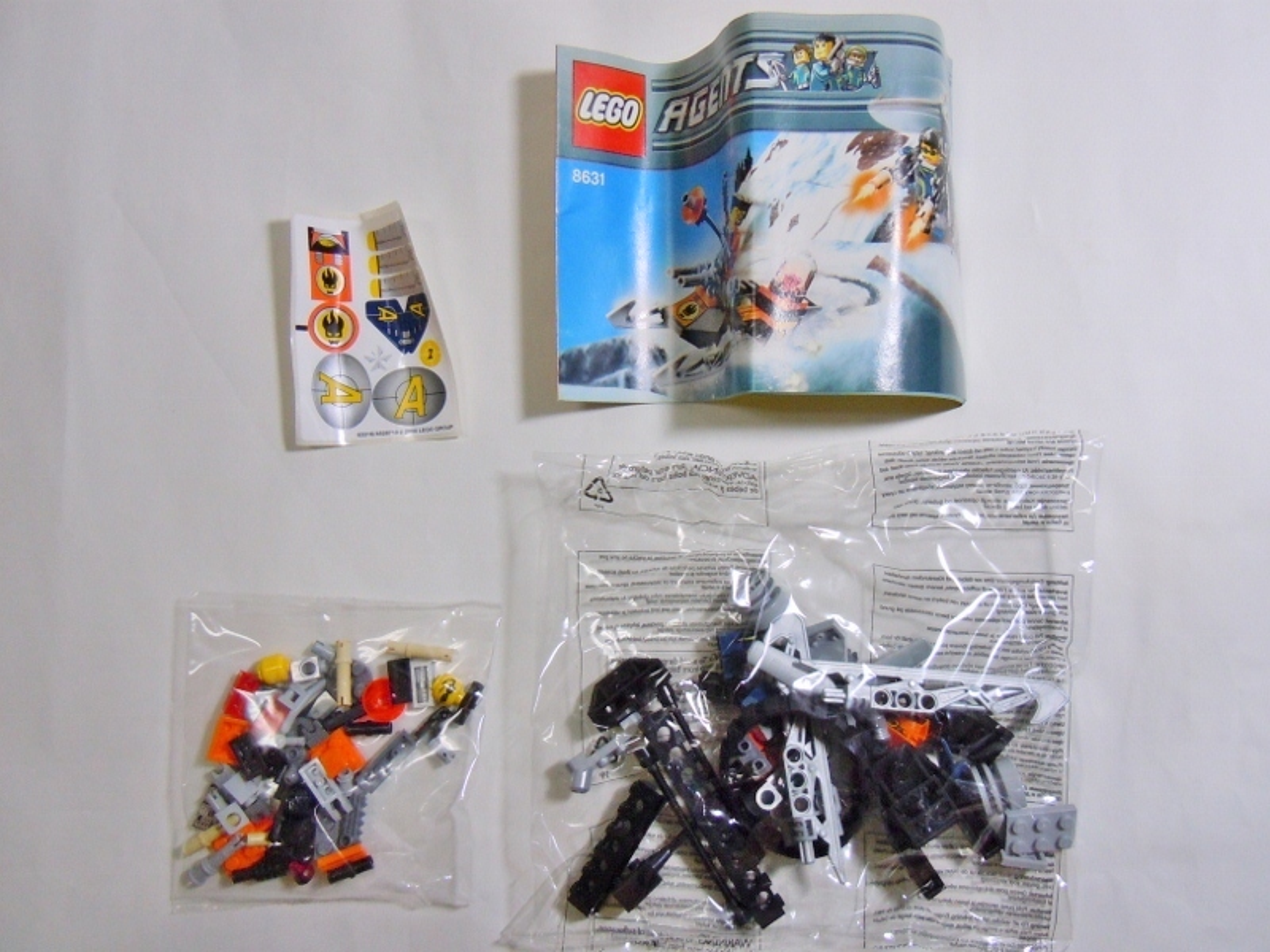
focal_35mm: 30
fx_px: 1101
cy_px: 476
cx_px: 635
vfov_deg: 46.8
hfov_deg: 60.0
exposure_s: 1/40
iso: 400
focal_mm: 5.4
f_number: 3.5
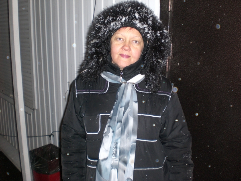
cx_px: 120
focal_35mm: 38
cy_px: 90
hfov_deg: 49.0
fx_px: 265
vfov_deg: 37.7
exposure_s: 1/60
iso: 200
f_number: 3.1
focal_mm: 6.3
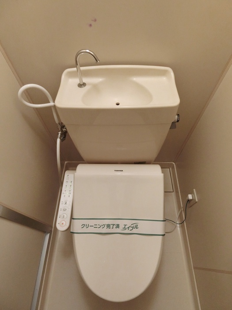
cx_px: 116
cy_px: 155
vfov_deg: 84.7
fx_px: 170
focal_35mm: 19
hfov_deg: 68.7
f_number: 2.7
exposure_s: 1/60
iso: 400
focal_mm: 4.06
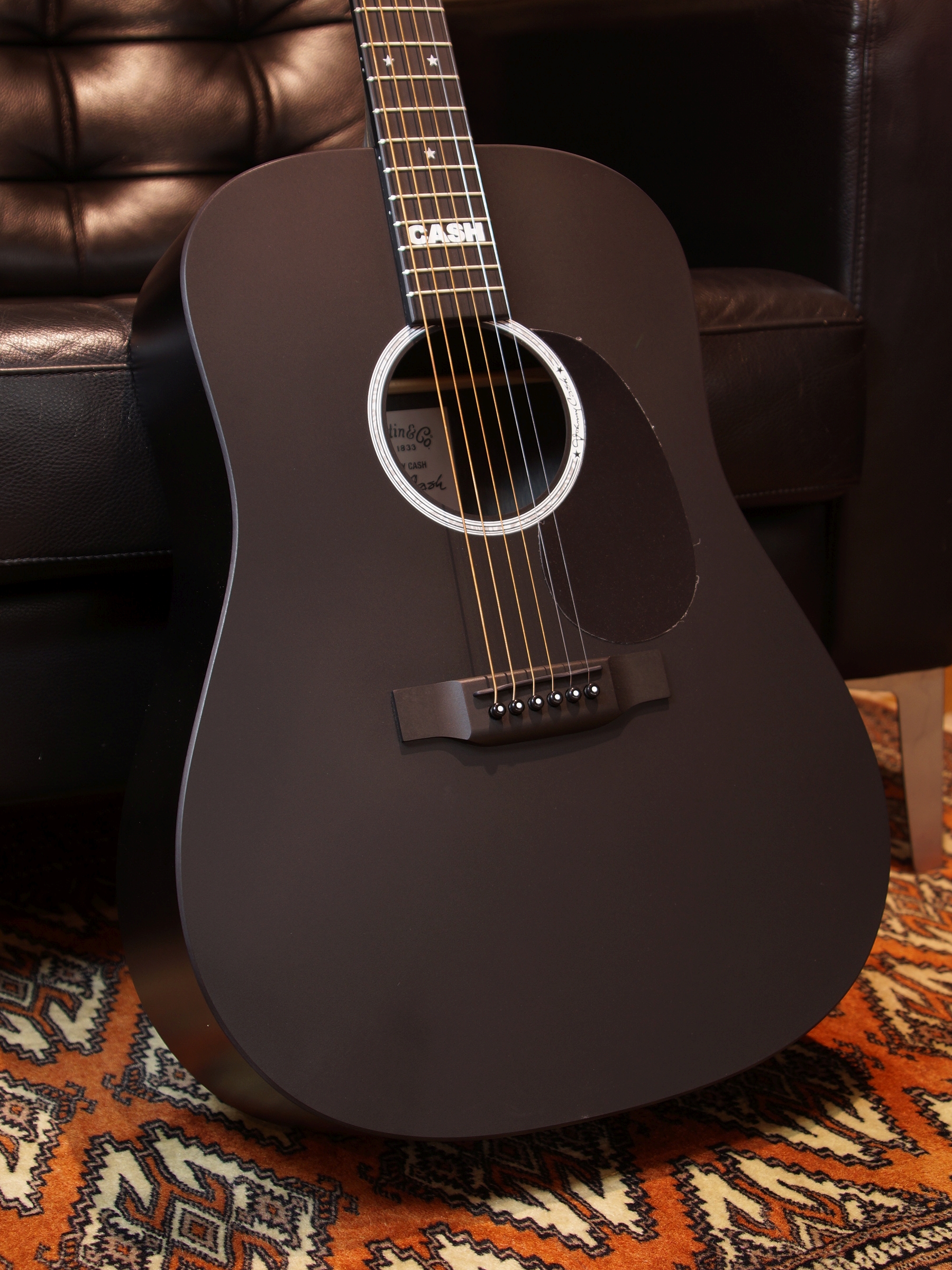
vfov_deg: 33.5
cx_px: 480
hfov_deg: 25.4
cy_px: 572
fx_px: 2110
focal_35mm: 58
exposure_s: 1/6
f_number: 5
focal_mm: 35
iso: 100
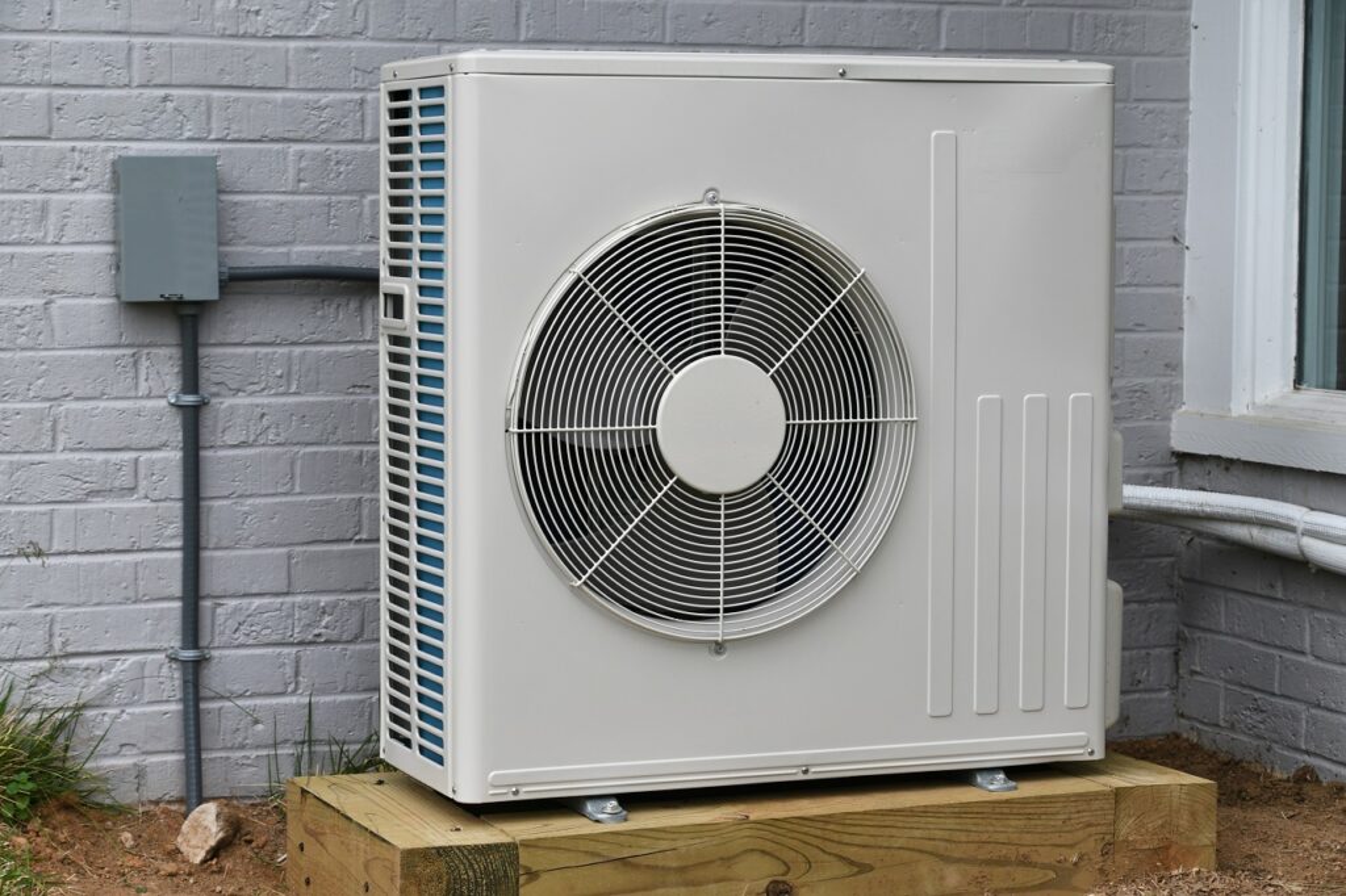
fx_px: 2915
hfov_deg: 26.0
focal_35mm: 78
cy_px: 448
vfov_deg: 17.5
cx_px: 673
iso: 250
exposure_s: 1/160
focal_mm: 52
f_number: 6.3
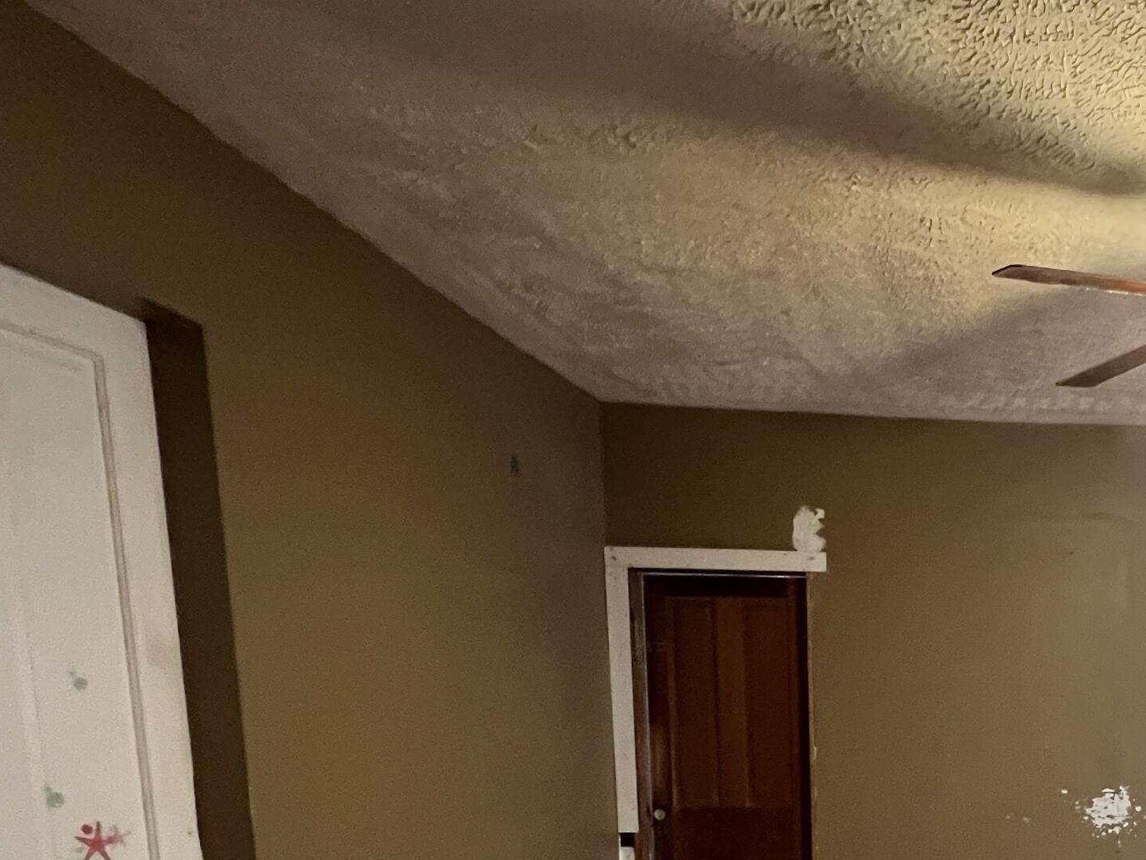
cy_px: 817
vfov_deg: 45.2
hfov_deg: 53.5
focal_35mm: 27
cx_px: 1109
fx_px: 894
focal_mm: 1.57
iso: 1000
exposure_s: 1/40
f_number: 1.8
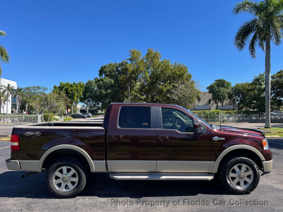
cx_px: 142
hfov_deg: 67.3
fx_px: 213
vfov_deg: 53.1
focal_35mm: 26
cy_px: 106
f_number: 1.5
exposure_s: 1/2165
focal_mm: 5.7
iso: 50
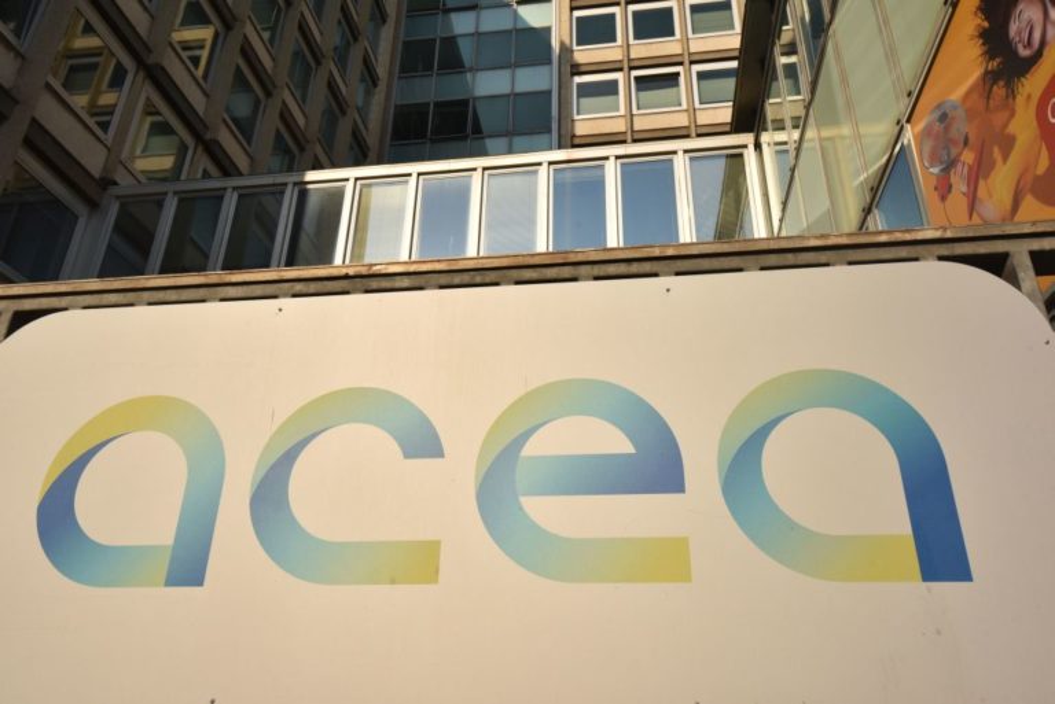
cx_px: 528
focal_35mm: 26
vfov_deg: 49.6
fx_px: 762
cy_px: 352
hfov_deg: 69.4
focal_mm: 26
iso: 400
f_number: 14
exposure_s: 1/1000
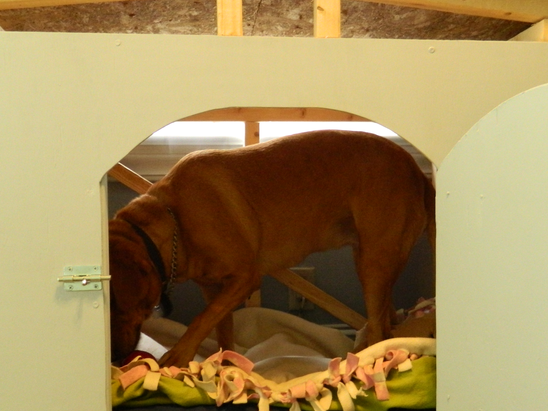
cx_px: 290
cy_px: 264
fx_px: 665
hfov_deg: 44.8
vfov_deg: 34.1
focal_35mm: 42
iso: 400
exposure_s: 1/20
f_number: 3.1
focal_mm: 4.5
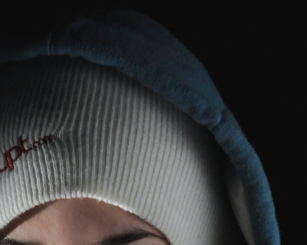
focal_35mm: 242
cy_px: 476
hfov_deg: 8.0
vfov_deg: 6.2
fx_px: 2199
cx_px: 85
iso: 1000
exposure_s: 1/80
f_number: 5.6
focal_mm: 50
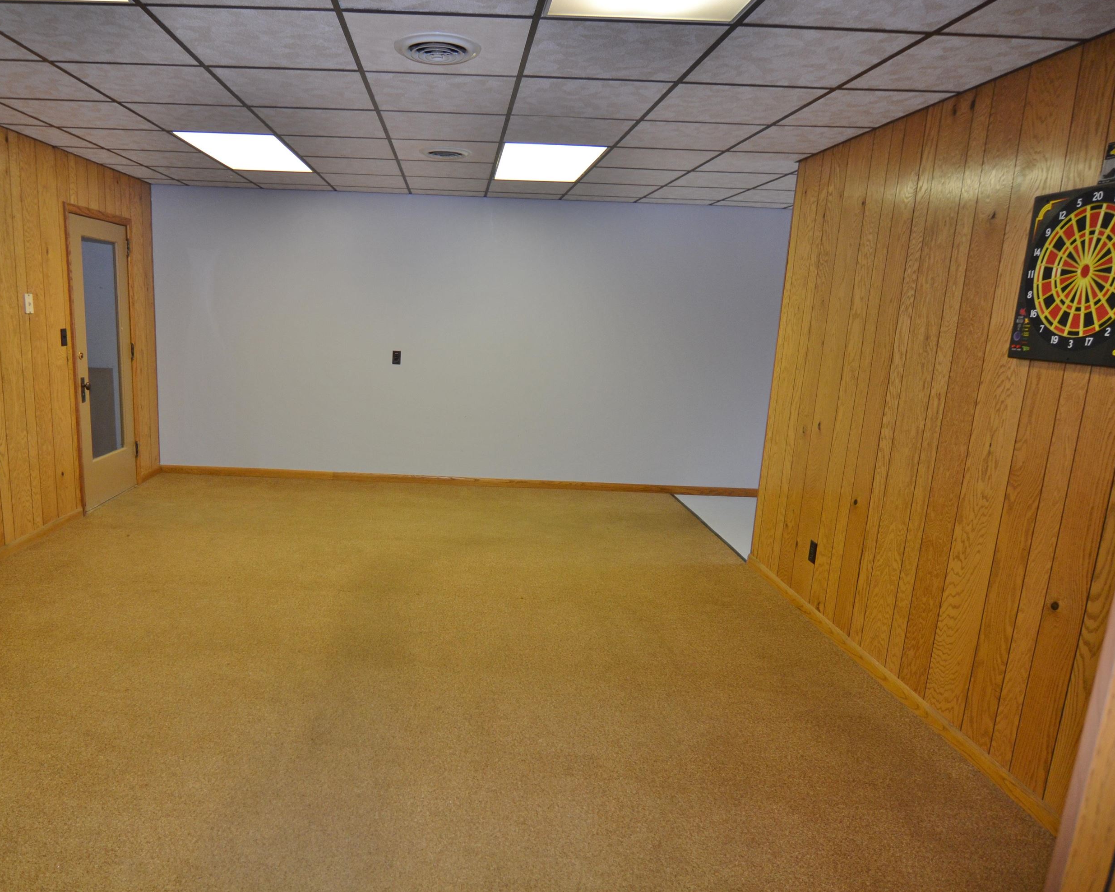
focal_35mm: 21
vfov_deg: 65.5
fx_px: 693
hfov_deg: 76.9
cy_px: 458
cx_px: 453
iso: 450
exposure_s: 1/60
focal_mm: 12
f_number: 4
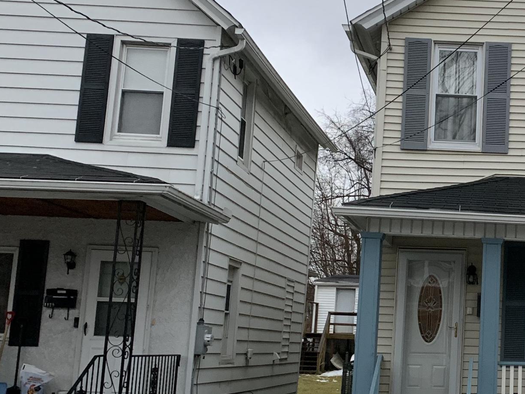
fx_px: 971
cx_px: 534
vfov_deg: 22.9
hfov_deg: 28.3
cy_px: 194
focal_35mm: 64
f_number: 1.8
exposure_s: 1/60
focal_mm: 4.25
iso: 160
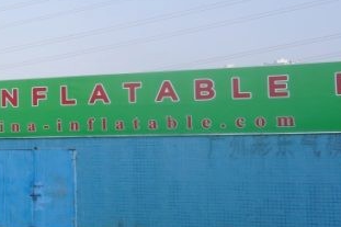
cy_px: 104
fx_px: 748
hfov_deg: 20.8
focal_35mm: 79
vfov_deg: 17.3
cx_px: -205
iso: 100
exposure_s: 1/125
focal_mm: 16
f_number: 9
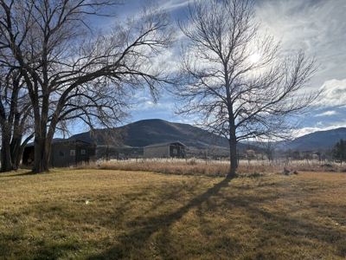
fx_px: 260
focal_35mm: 26
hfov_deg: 67.3
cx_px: 173
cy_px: 130
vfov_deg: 53.1
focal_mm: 5.96
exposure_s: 1/8850
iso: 50
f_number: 1.6
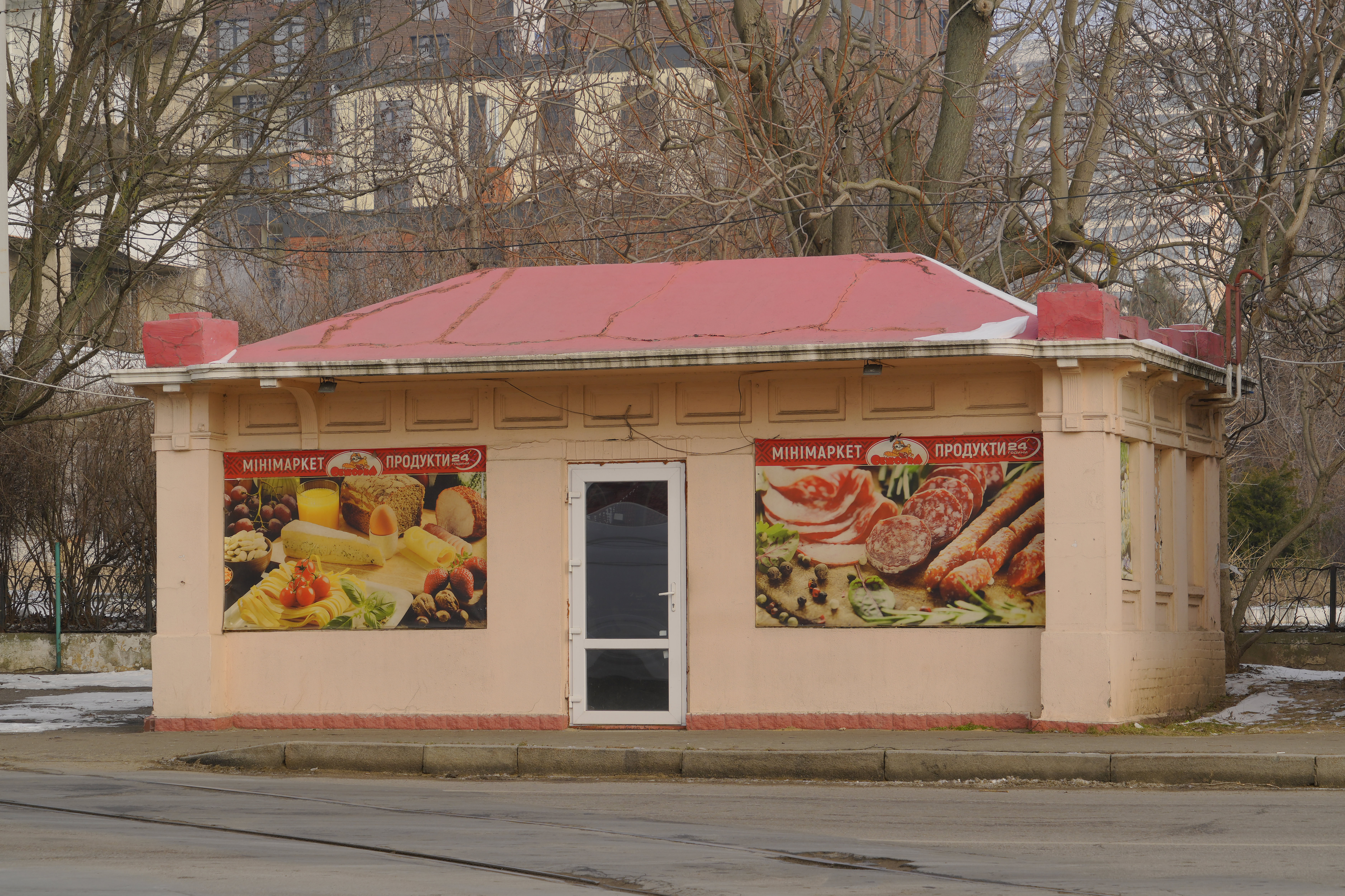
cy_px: 448
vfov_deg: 13.3
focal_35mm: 103
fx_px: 3848
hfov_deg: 19.8
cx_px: 672
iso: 100
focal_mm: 103
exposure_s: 1/100
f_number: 11
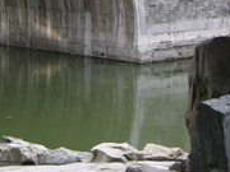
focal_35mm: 152
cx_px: 56
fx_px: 1010
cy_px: -6
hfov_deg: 12.9
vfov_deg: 9.7
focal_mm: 10.1
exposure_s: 1/63.6
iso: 64
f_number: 3.4
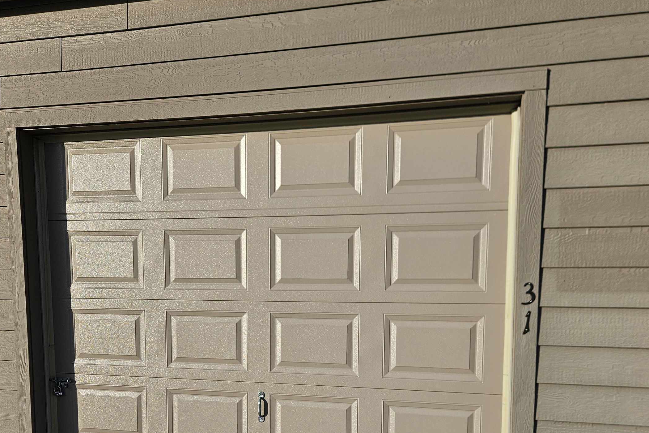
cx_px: 297
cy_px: 348
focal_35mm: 35
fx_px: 631
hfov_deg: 54.4
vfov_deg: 36.5
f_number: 1.8
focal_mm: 5.4
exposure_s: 1/2283
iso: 25
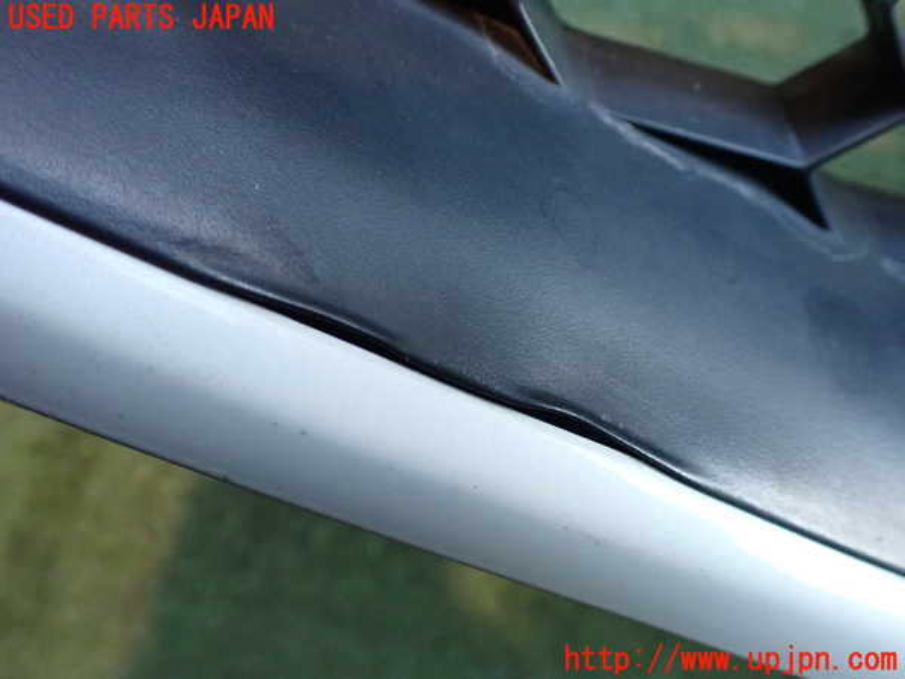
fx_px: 784
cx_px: 452
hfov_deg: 60.0
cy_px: 340
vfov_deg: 46.8
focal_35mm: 30
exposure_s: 1/100
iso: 800
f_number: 2.3
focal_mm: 5.4
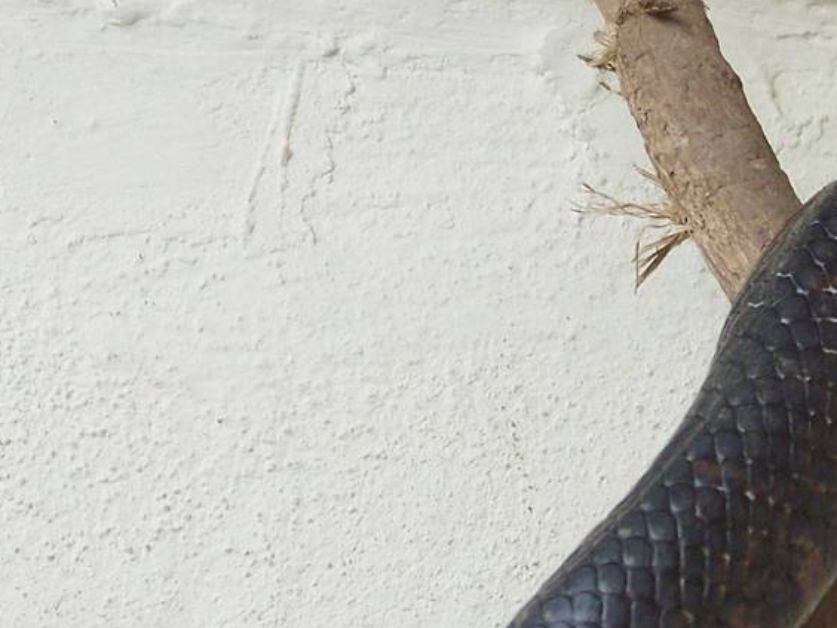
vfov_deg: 3.0
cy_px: 316
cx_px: 1106
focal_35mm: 488
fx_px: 11800
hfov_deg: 4.0
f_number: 3.6
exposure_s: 1/50
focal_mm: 27.5
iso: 160
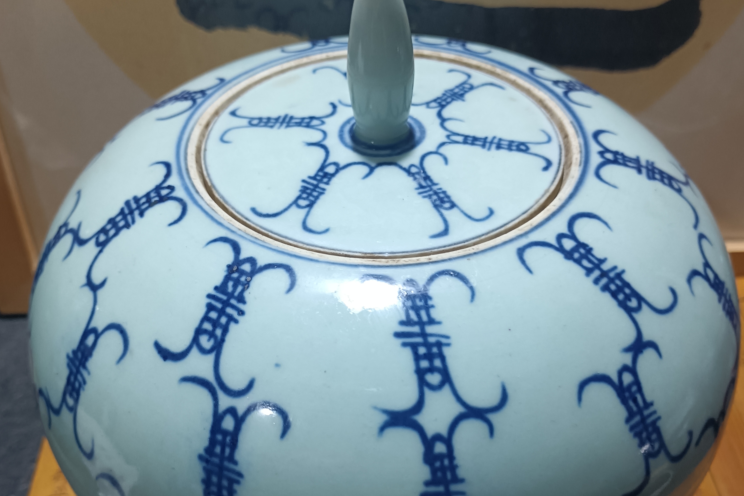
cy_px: 334
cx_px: 370
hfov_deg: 50.7
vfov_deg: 34.7
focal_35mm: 38
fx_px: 785
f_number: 1.9
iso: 777
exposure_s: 1/33.3
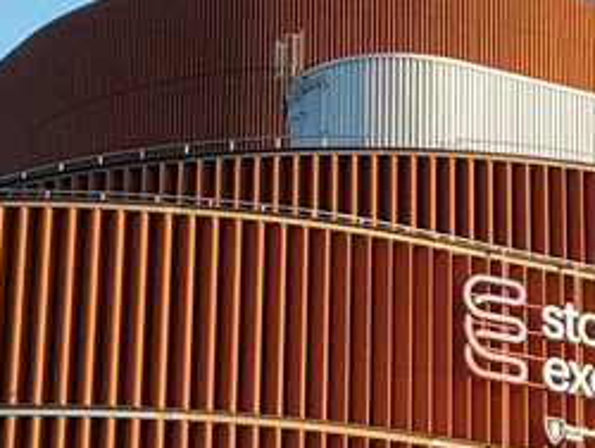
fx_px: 895
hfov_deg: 33.7
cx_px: 590
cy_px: 180
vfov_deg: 28.0
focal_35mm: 52
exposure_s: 1/228
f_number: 1.7
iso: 40
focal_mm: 3.93
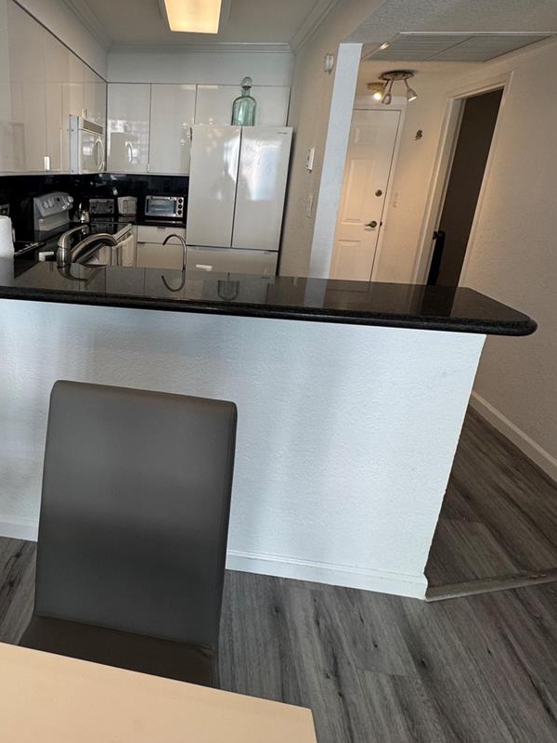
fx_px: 451
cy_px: 293
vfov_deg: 78.0
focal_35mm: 21
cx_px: 144
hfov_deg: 60.2
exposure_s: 1/120
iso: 100
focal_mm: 2.22
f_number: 2.2
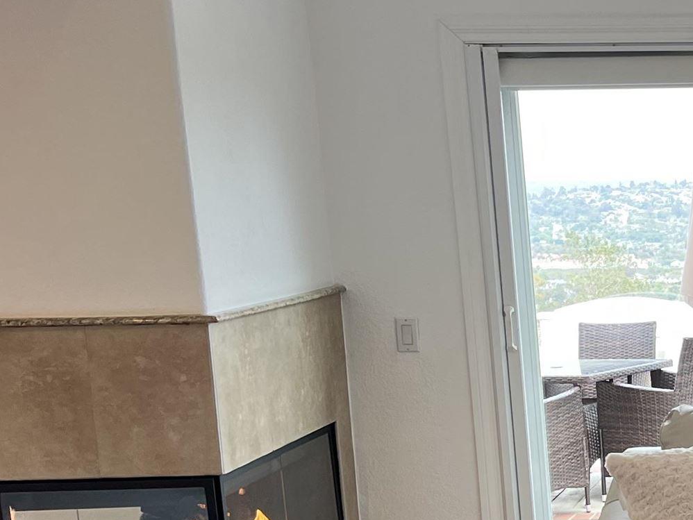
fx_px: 1602
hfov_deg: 20.7
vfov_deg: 18.2
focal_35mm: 80
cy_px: 461
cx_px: 1044
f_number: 1.6
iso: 64
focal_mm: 5.1
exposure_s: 1/120
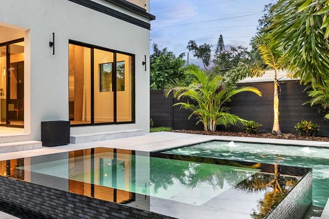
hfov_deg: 50.3
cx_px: 28
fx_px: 302
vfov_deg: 40.0
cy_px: 98
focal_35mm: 33
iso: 3200
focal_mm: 16
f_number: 5.6
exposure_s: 1/100
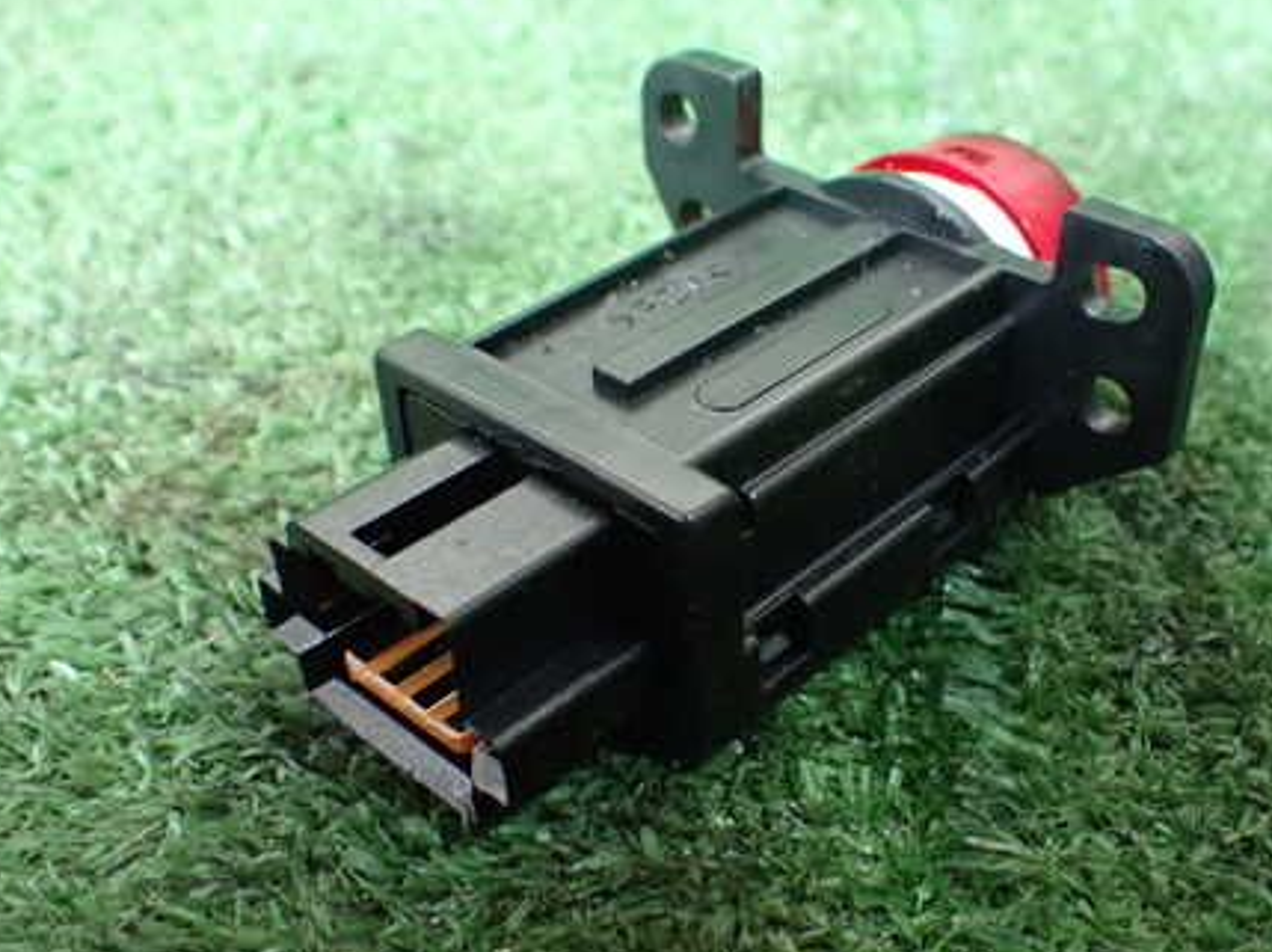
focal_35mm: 42
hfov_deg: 44.6
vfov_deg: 34.2
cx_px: 747
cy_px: 549
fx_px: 1542
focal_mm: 5.4
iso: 800
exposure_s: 1/40
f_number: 2.3
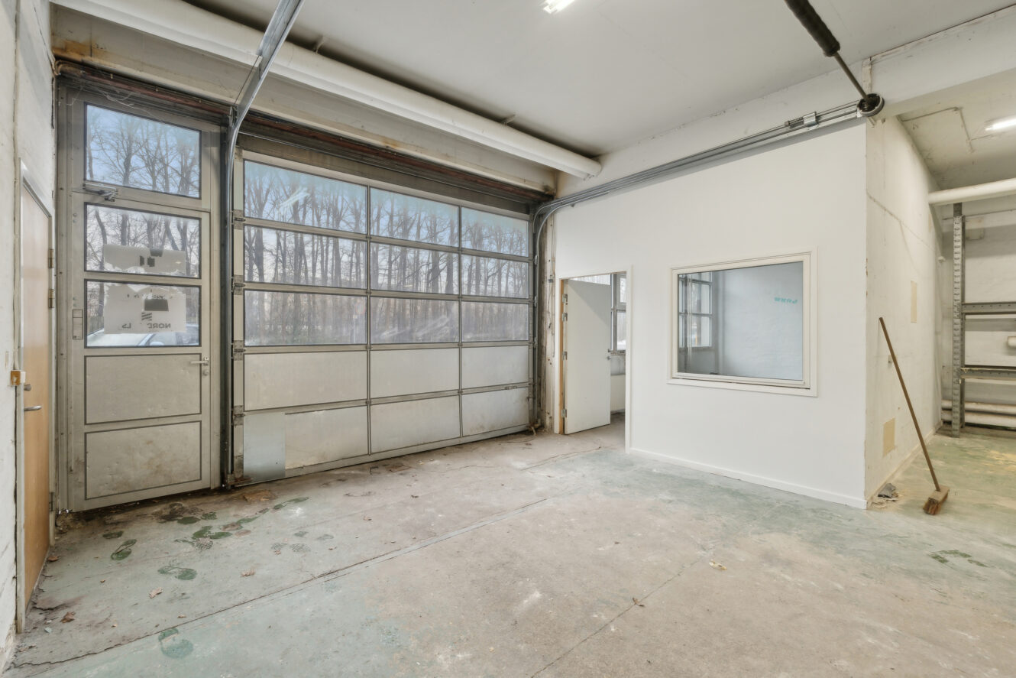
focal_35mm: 16
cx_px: 508
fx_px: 445
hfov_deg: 97.6
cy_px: 339
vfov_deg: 74.6
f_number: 8
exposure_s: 1/20
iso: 200
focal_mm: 10.5
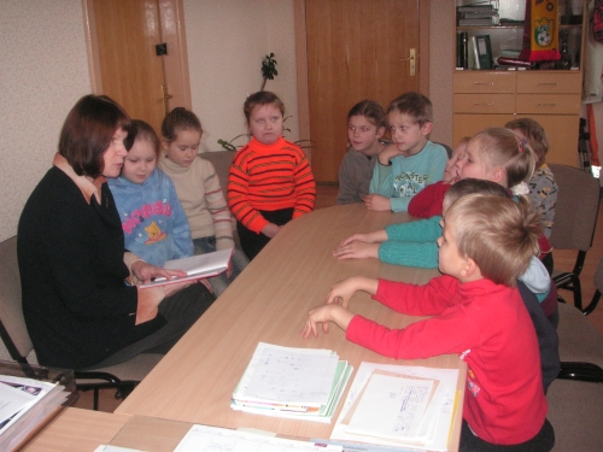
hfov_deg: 49.0
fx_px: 662
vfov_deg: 37.7
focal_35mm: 38
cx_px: 302
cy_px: 226
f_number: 3.3
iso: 160
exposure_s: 1/45
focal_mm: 6.3
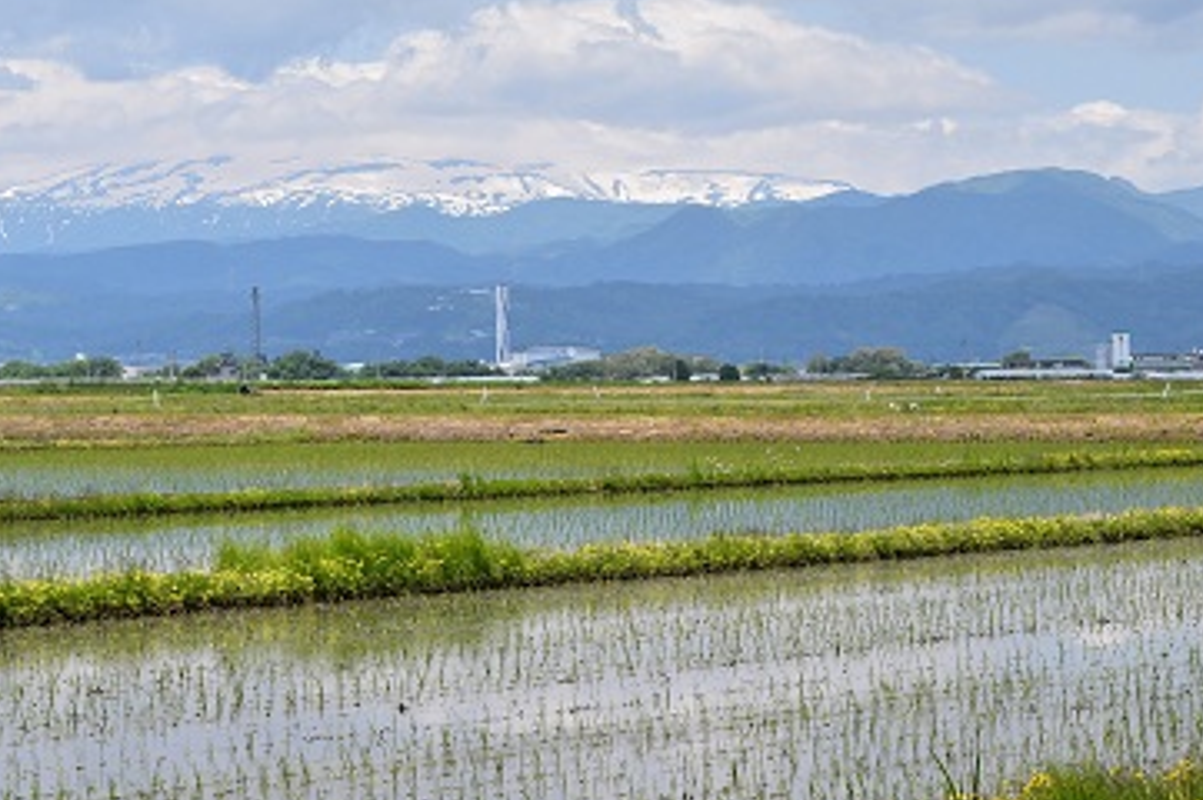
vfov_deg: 9.4
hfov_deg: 14.1
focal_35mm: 146
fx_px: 4874
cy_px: 493
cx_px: 553
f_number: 11
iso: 360
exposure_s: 1/500
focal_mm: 78
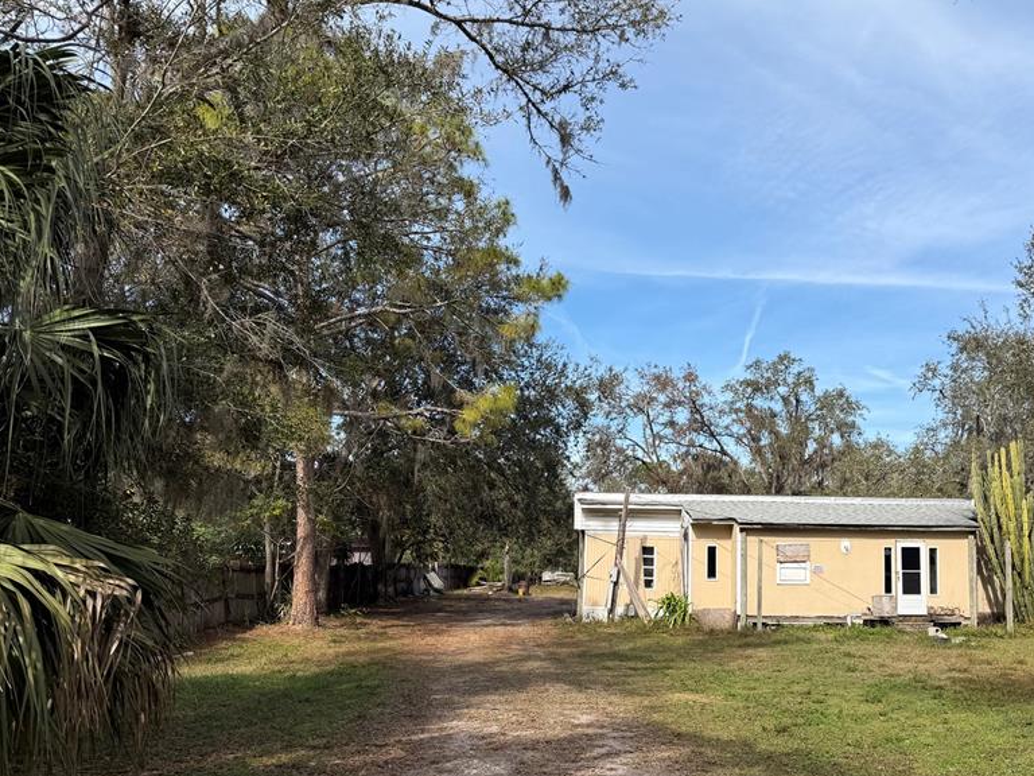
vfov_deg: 43.7
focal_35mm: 32
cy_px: 494
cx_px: 680
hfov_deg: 55.8
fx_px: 956
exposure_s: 1/3584
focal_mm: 6.76
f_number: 1.78
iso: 80
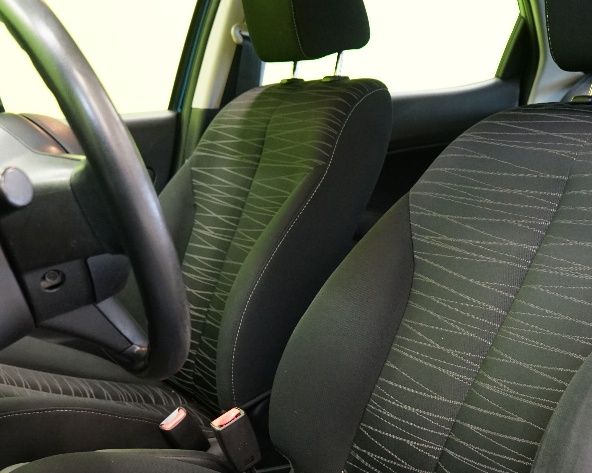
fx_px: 876
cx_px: 259
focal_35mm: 50
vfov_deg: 29.8
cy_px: 345
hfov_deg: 37.3
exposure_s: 1/20
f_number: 5
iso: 2500
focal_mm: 29
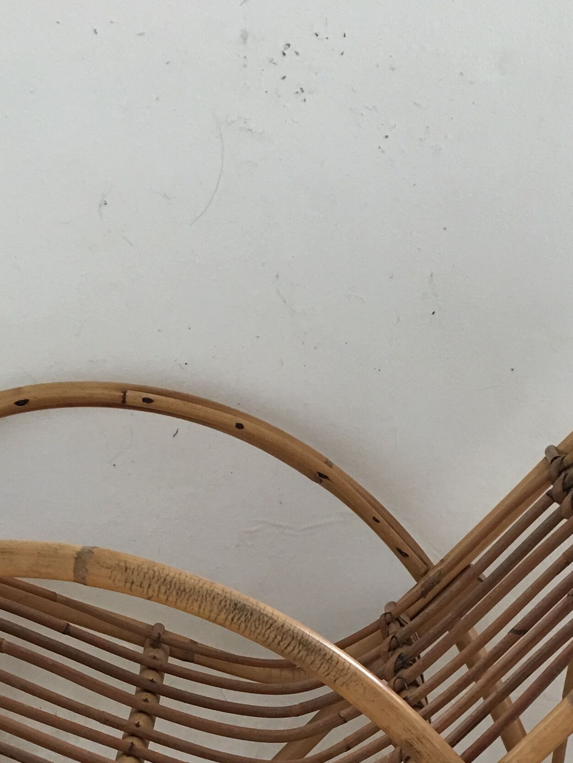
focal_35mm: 70
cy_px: 900
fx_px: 1545
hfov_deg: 21.0
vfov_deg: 25.2
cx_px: 268
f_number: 2.2
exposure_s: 1/17
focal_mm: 4.15
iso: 64
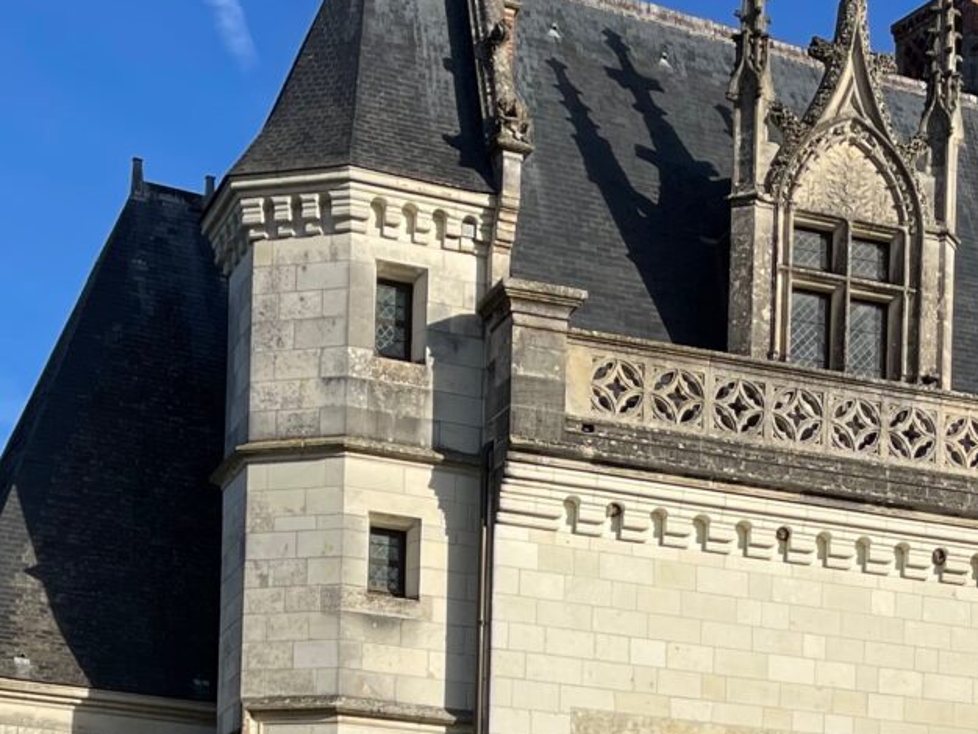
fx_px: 2402
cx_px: 800
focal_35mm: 85
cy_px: 1118
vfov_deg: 15.9
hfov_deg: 22.7
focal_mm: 5.1
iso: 32
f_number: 1.6
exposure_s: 1/4902
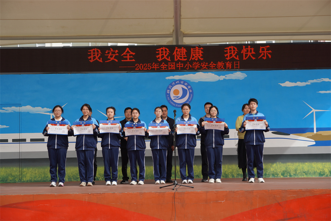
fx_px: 662
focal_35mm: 72
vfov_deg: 18.9
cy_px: 110
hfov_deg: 28.1
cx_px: 166
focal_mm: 48
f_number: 5.6
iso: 100
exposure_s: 1/320
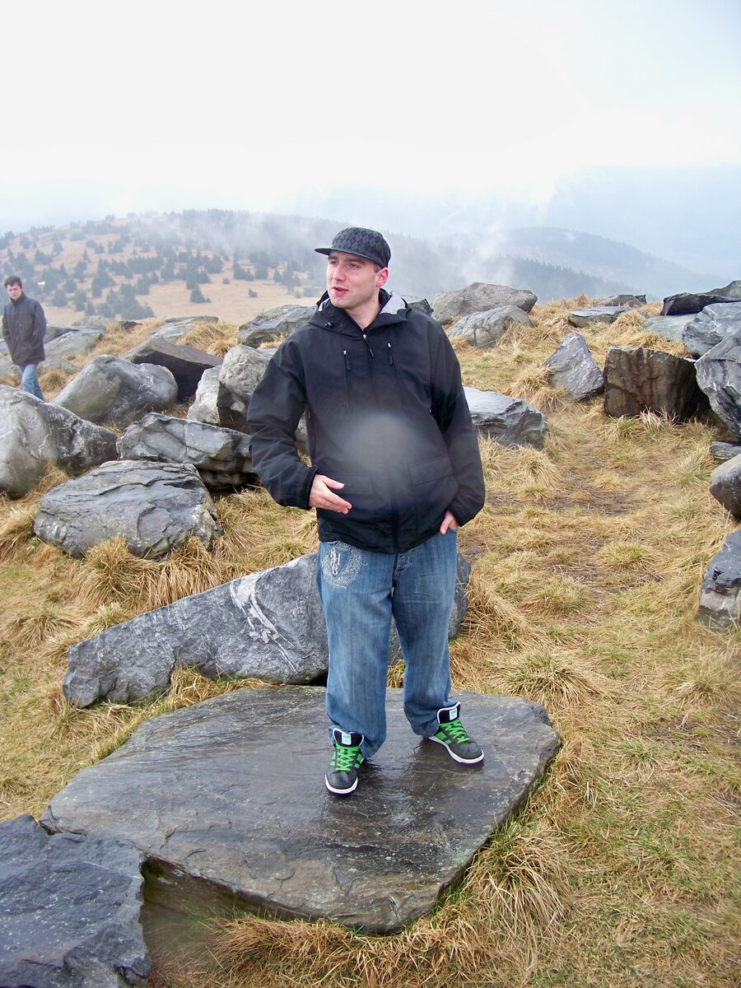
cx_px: 370
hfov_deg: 42.9
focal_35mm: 33
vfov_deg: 55.4
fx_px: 942
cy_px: 494
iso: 64
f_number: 2.8
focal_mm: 5.85
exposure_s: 1/200
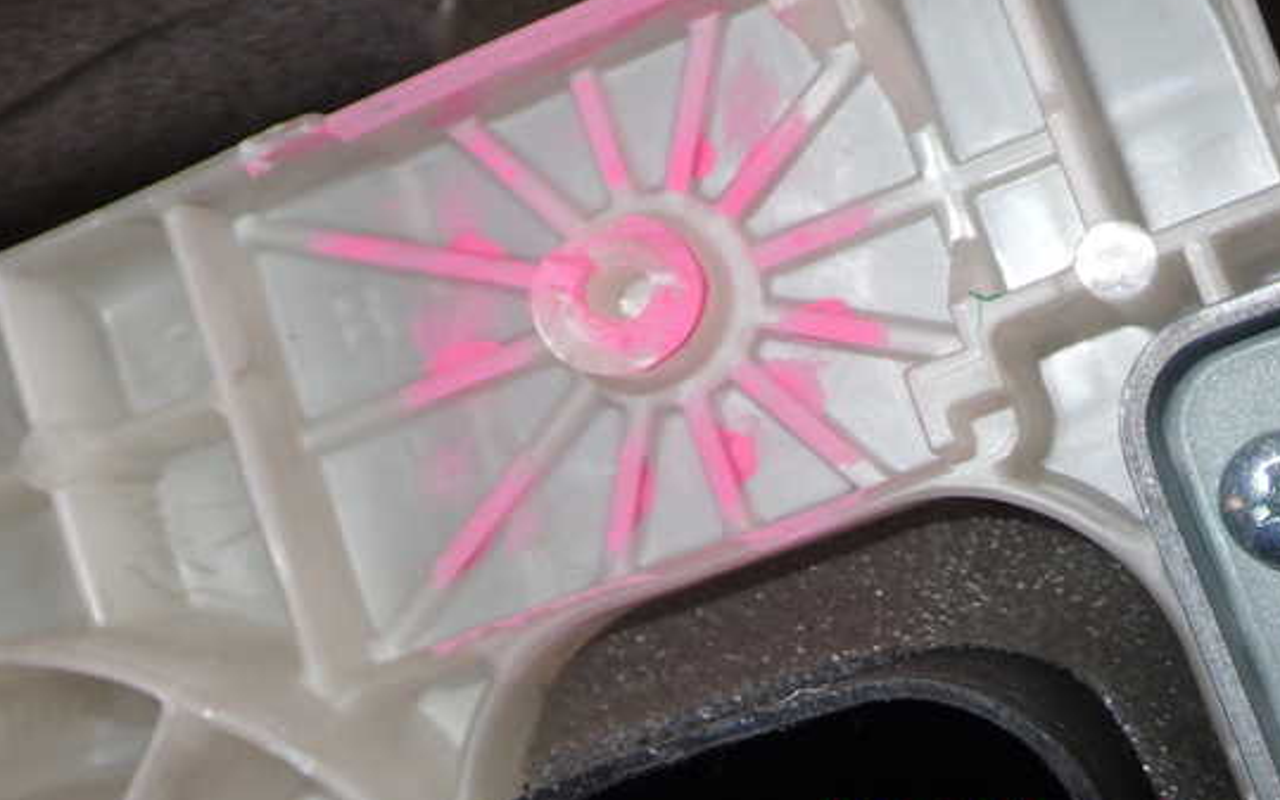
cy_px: 325
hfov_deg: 34.5
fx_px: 2058
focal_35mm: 59
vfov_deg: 22.0
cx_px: 655
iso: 200
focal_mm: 9.01
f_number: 9
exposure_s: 1/50
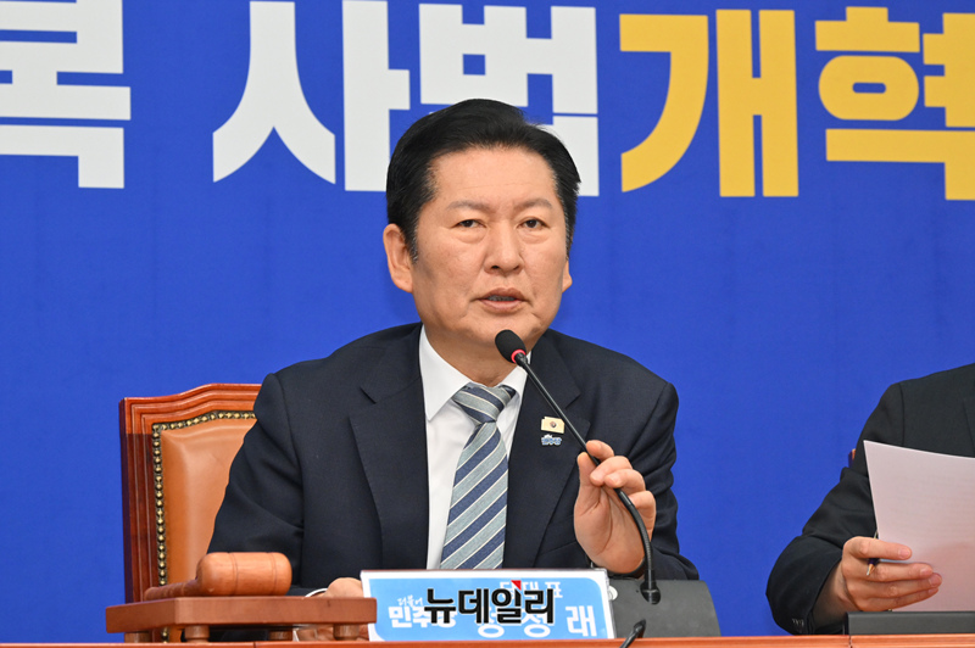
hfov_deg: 17.1
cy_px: 324
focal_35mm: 120
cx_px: 488
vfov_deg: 11.4
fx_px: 3247
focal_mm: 120
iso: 1600
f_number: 6.3
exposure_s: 1/250
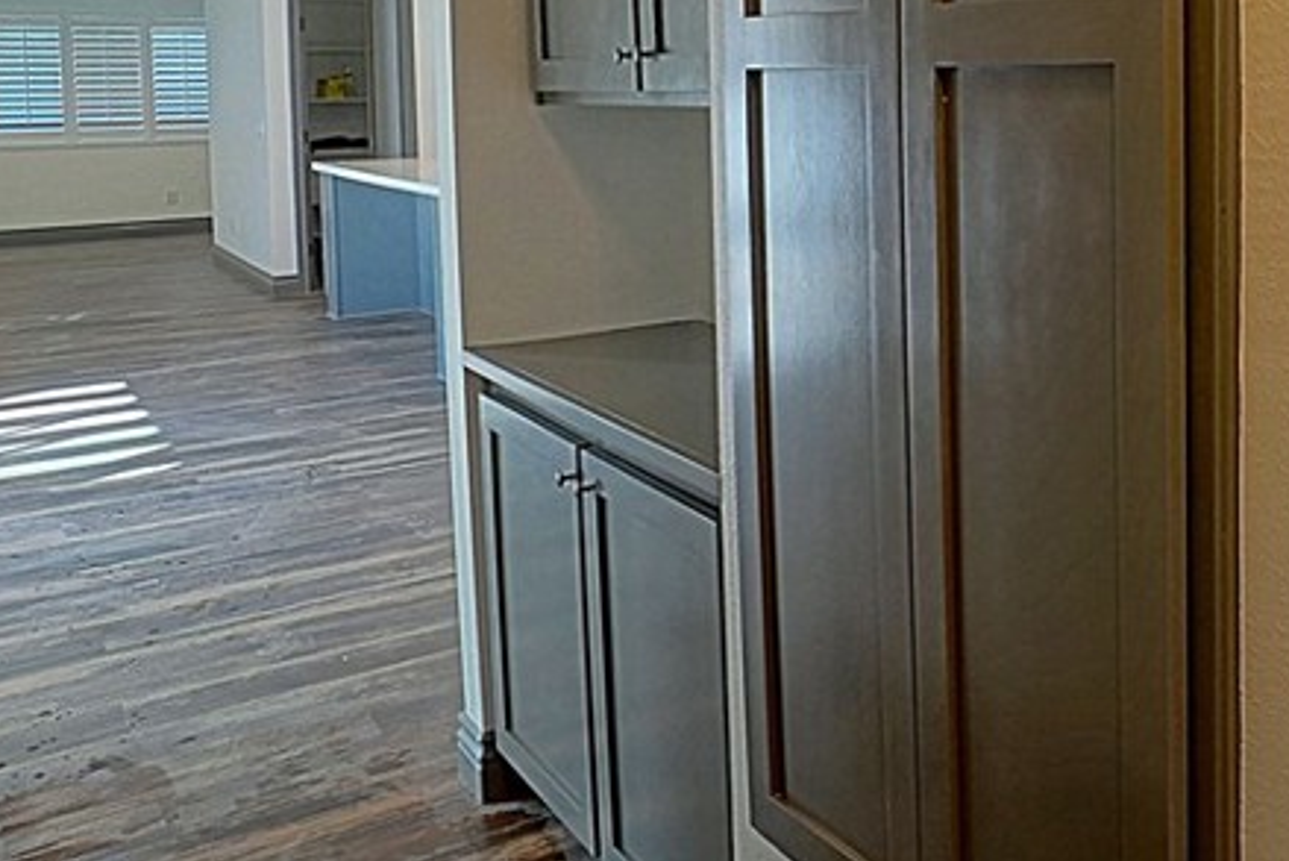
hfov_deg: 47.1
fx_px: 1254
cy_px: 148
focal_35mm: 35
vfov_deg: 36.3
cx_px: 1233
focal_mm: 10
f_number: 10
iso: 1000
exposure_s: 1/30
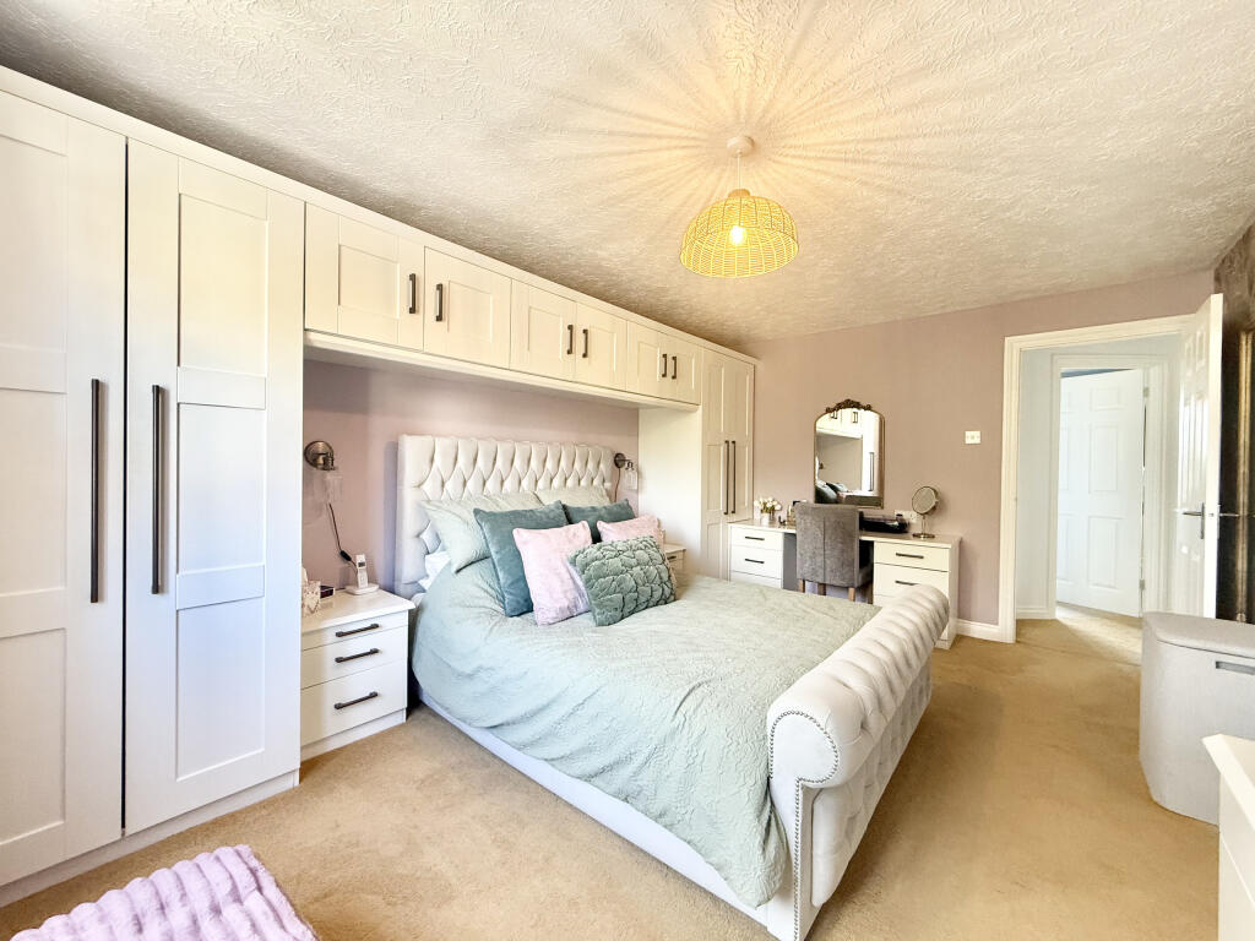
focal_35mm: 14
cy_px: 470
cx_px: 628
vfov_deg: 85.7
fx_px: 508
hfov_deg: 102.1
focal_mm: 2.22
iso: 250
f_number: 2.2
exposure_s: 1/100
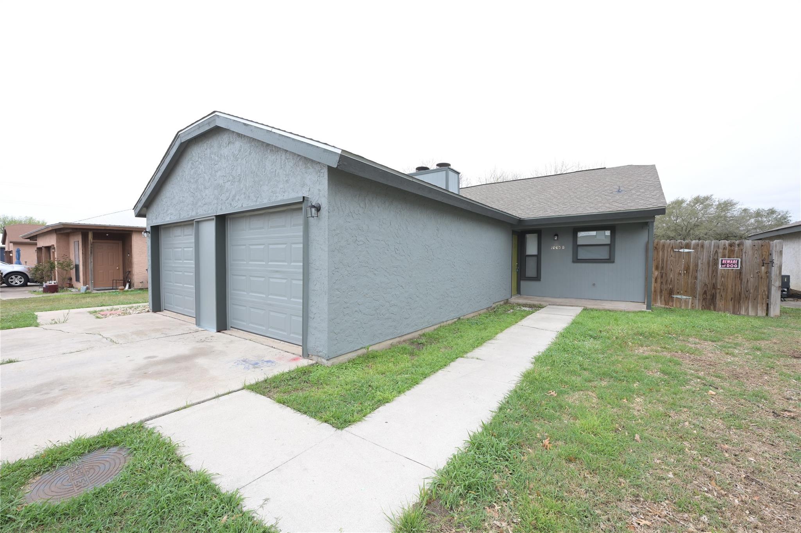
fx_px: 311
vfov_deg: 81.1
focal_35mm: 14
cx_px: 400
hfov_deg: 104.3
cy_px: 266
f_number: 9
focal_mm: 14
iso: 320
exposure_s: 1/100
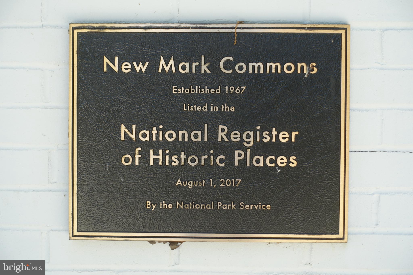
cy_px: 138
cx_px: 206
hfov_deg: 33.4
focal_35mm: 60
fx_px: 688
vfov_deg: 22.6
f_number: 4
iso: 125
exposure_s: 1/100
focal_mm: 22
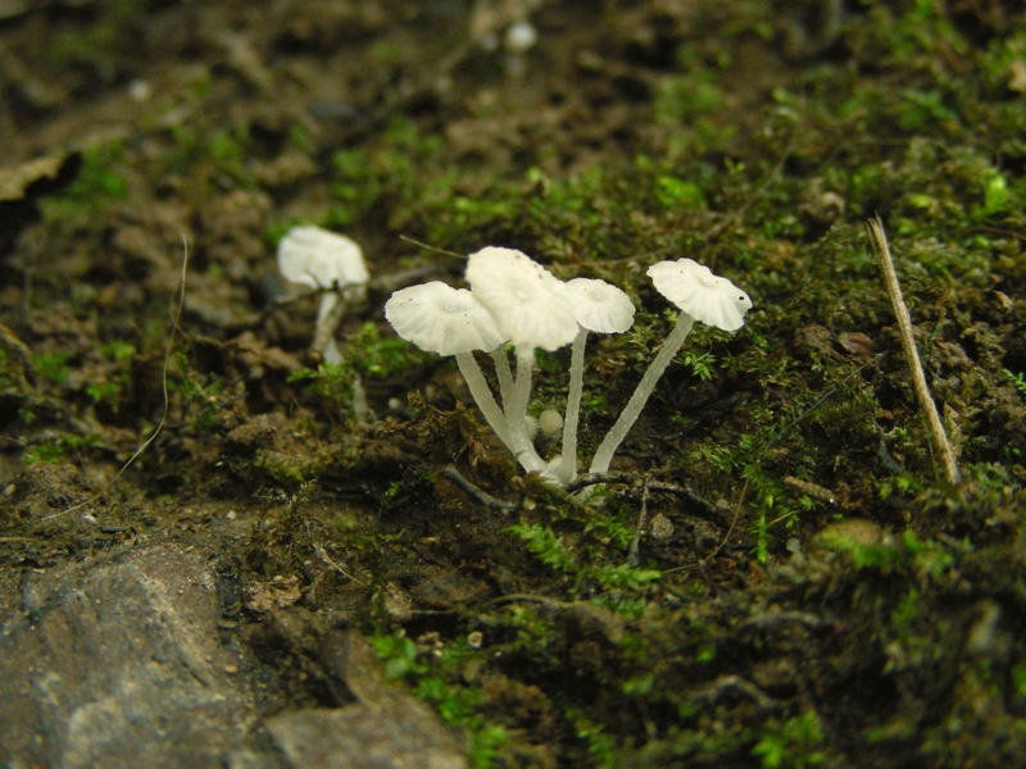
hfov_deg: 42.9
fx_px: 1304
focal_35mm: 44
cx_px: 513
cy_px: 384
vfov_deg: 32.9
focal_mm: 7.4
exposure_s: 1/30
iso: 173
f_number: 3.5
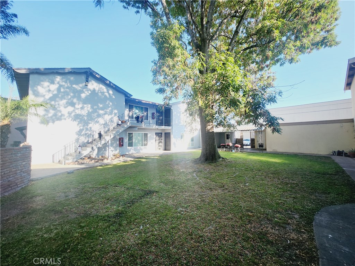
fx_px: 133
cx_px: 178
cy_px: 133
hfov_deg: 106.2
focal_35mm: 13
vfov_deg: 89.9
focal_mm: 1.74
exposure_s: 1/276
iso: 32
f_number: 2.2
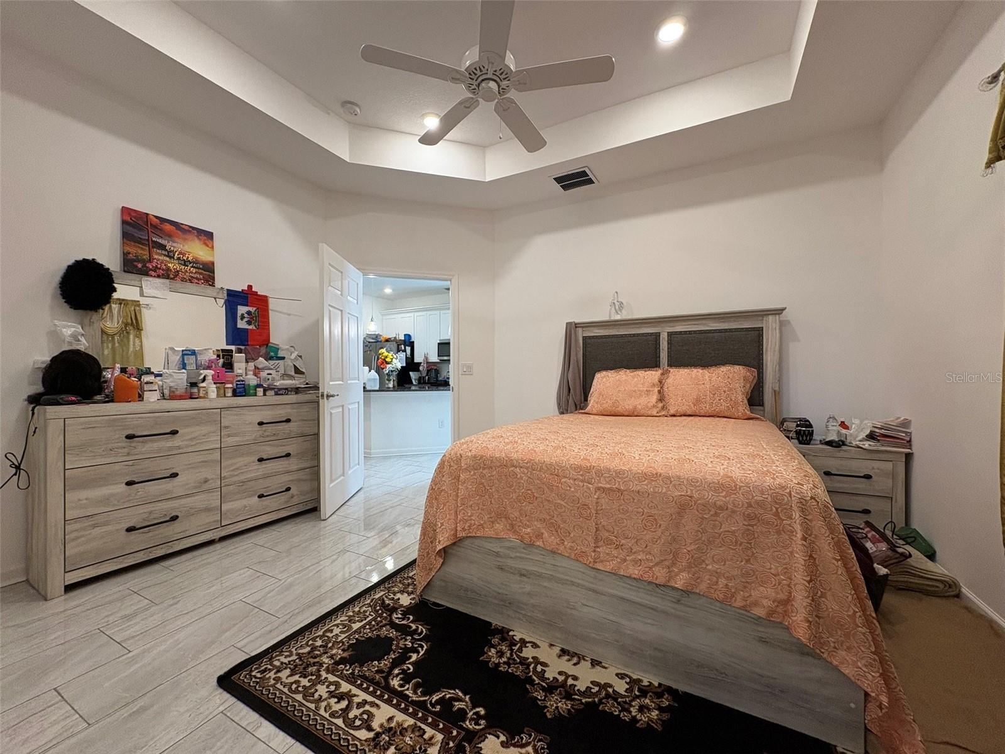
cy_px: 377
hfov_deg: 102.1
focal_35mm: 14
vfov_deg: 85.7
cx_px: 502
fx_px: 406
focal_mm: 2.22
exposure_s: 1/120
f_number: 2.2
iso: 200
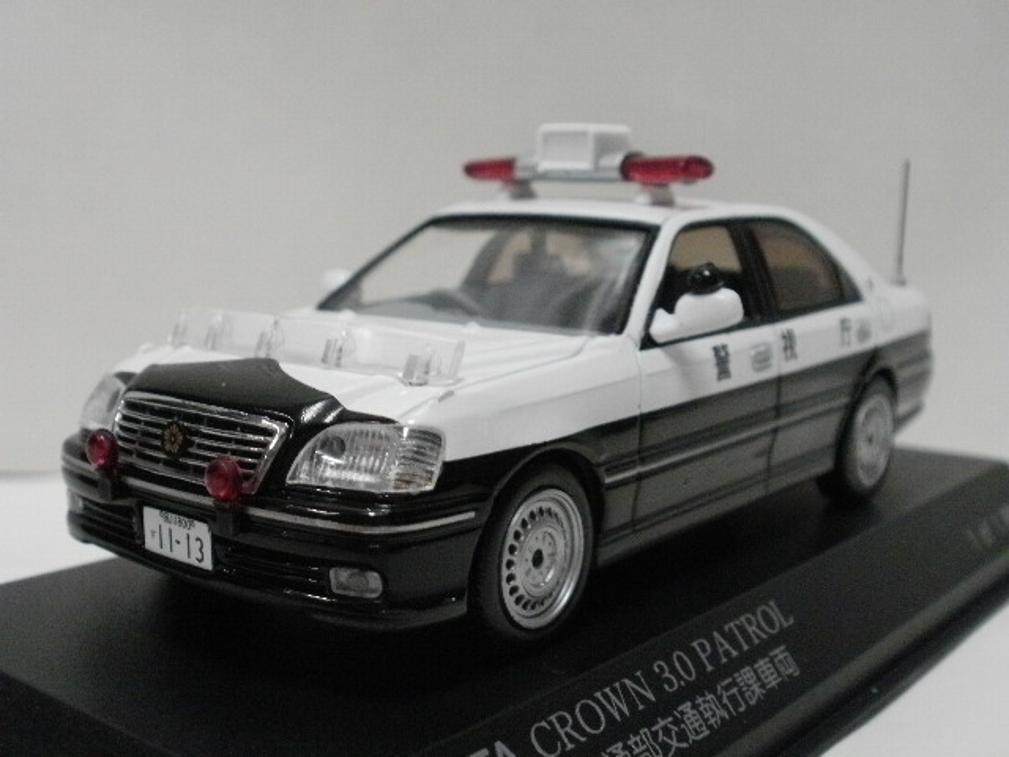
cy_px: 378
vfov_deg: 32.9
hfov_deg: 42.9
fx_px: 1283
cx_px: 504
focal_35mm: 44
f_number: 4
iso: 400
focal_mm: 7.7
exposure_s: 1/20
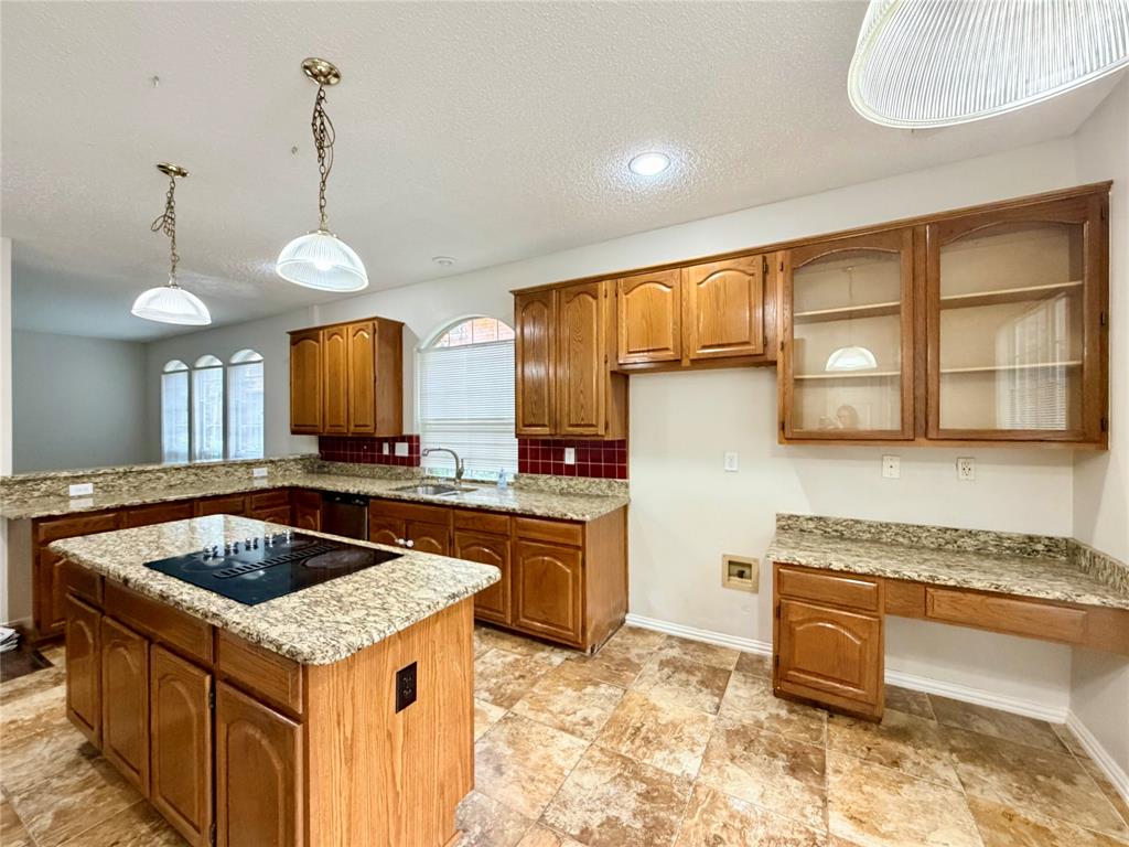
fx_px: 457
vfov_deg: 85.7
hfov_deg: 102.1
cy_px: 424
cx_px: 564
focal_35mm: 14
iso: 500
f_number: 2.2
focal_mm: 2.22
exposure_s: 1/60
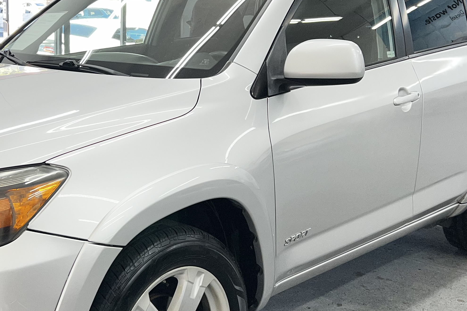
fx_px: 714
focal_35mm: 55
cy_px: 129
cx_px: 132
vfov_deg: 24.6
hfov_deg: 35.6
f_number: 1.5
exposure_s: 1/120
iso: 32
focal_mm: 5.7
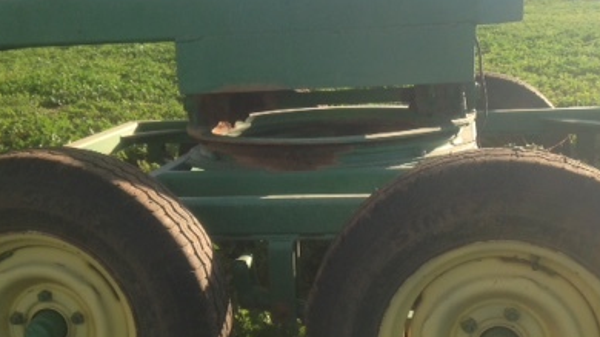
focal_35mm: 59
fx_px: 938
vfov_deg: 20.3
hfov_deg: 35.5
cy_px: 208
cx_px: 285
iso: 50
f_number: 2.4
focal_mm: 4.12
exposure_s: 1/596
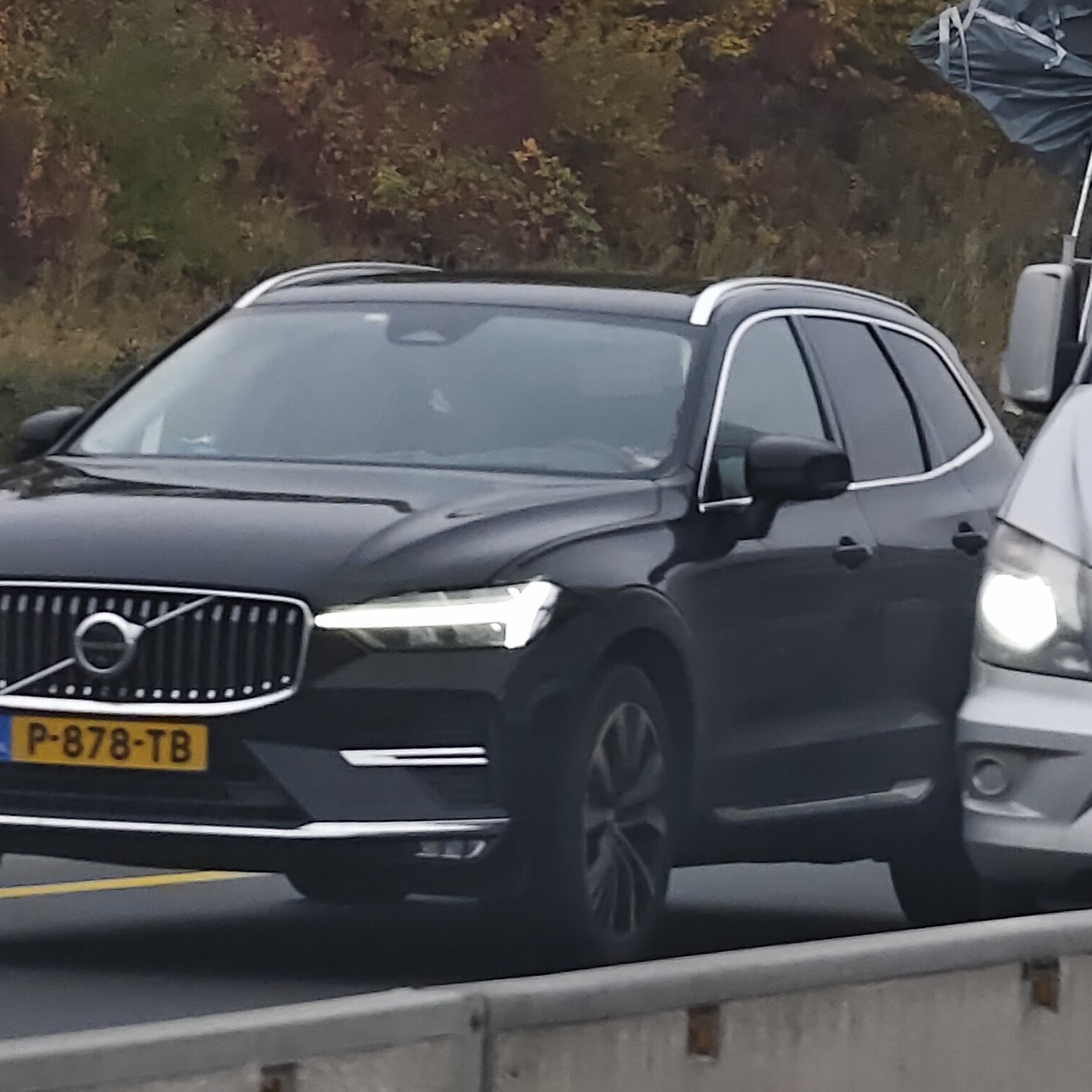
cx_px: 418
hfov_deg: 17.2
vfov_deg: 17.2
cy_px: 551
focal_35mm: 101
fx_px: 3605
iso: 1600
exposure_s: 1/800
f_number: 2.3
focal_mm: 22.5
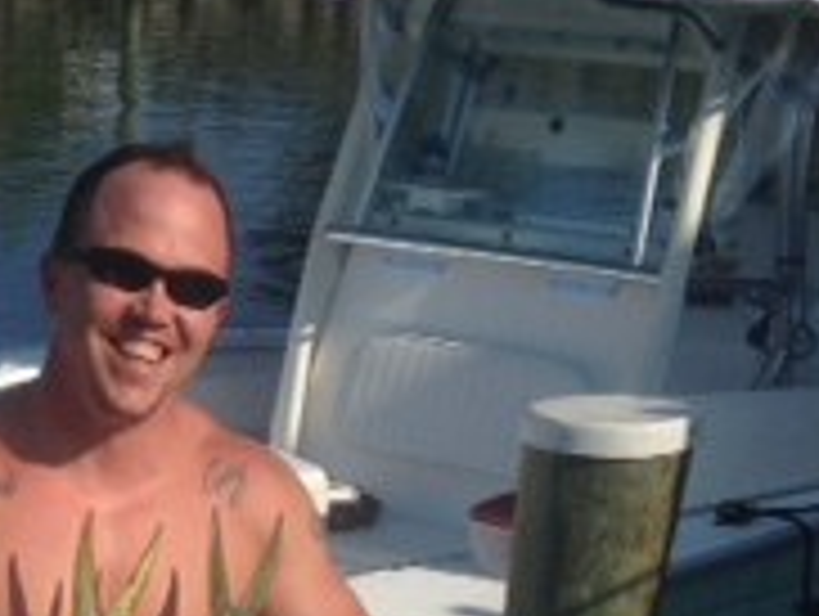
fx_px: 2748
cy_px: 895
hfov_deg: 16.5
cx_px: -76
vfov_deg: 12.3
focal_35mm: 116
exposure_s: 1/2358
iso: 50
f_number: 2.4
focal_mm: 4.12
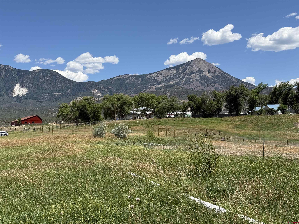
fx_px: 415
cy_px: 112
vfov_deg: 30.3
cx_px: 150
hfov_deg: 39.7
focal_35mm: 48
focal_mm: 6.76
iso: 64
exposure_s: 1/4878
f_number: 1.78
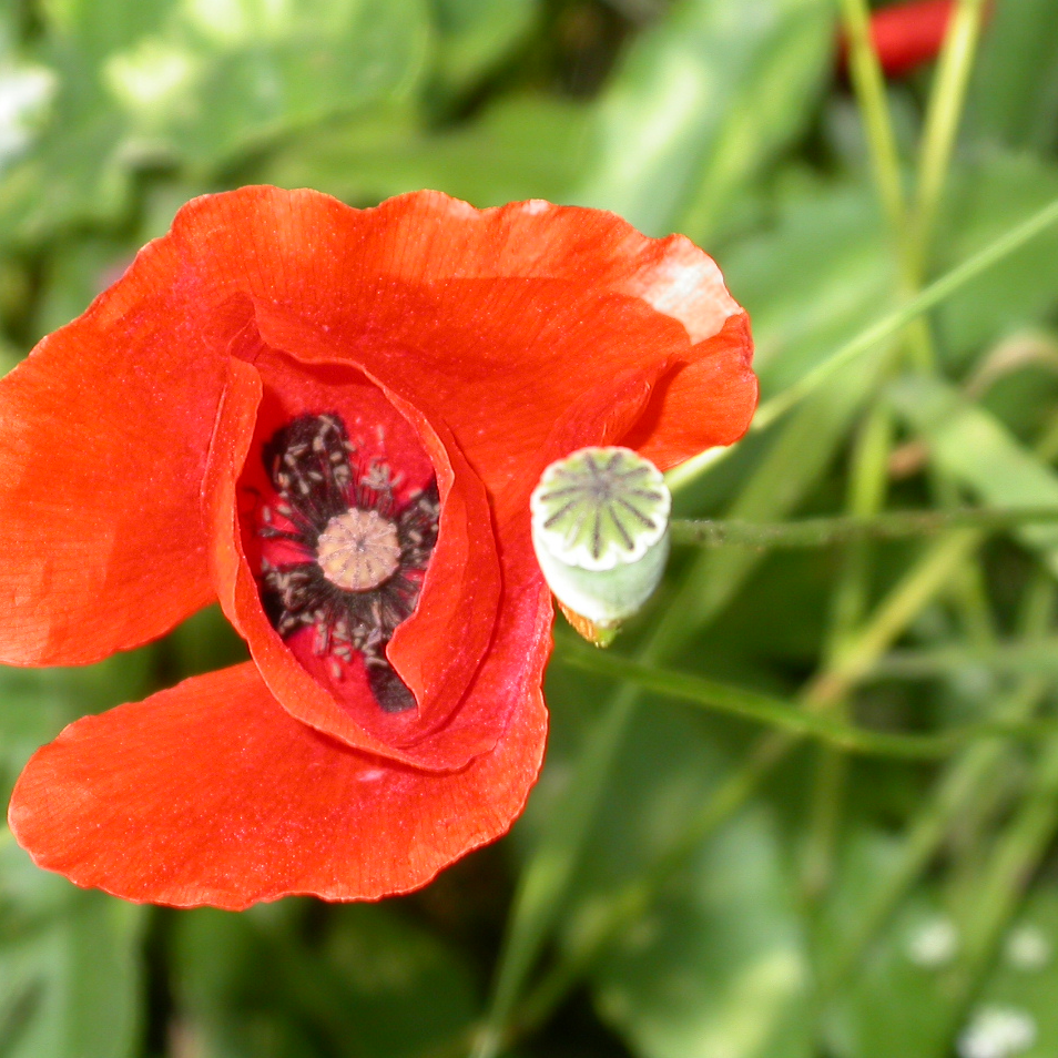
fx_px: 6190
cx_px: 359
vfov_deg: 9.8
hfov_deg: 9.8
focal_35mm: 179
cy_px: 528
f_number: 5
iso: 100
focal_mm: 31.3
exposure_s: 1/60.3
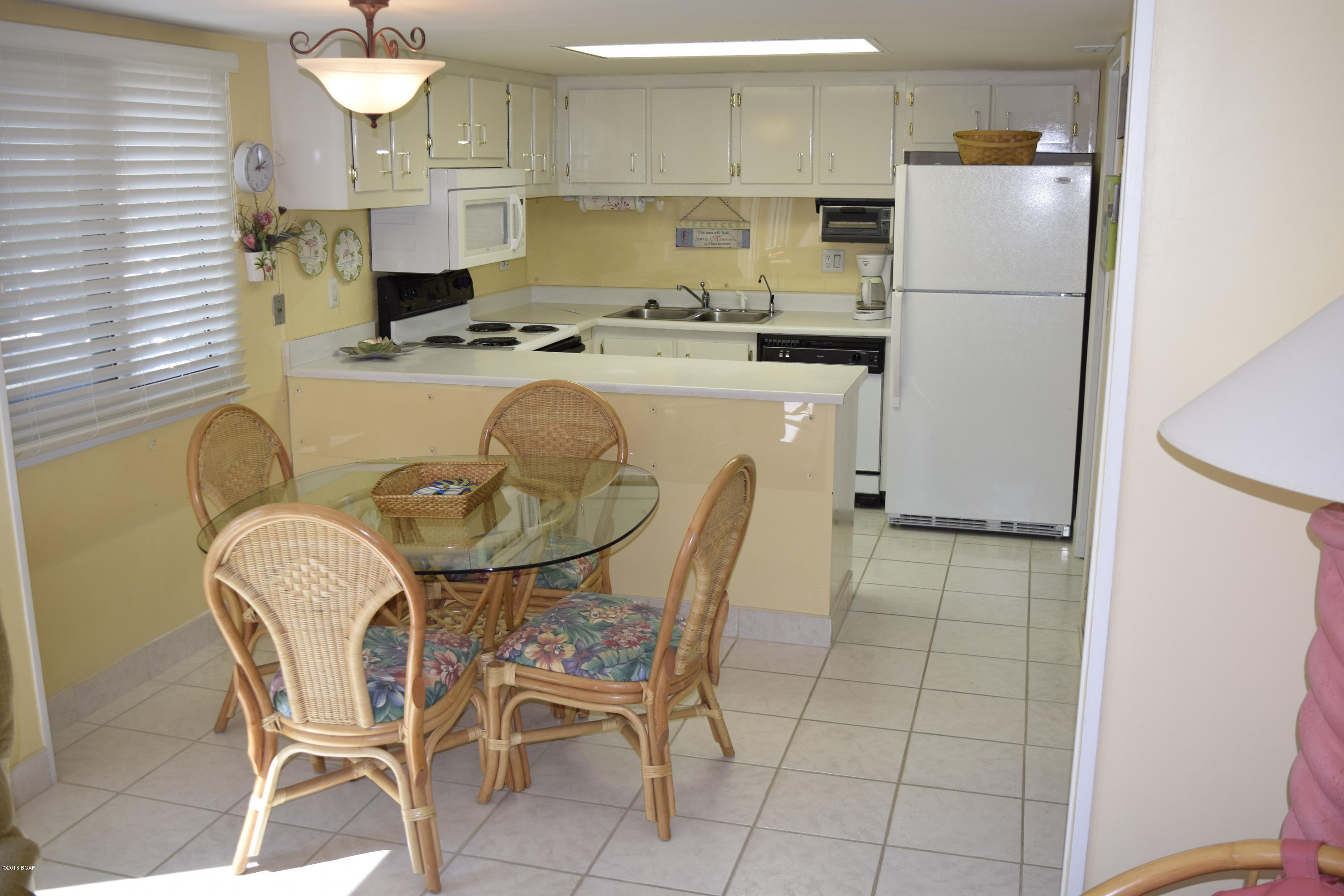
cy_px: 448
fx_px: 1232
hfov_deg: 57.2
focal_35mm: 33
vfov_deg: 40.0
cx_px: 672
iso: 400
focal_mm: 22
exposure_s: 1/200
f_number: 5
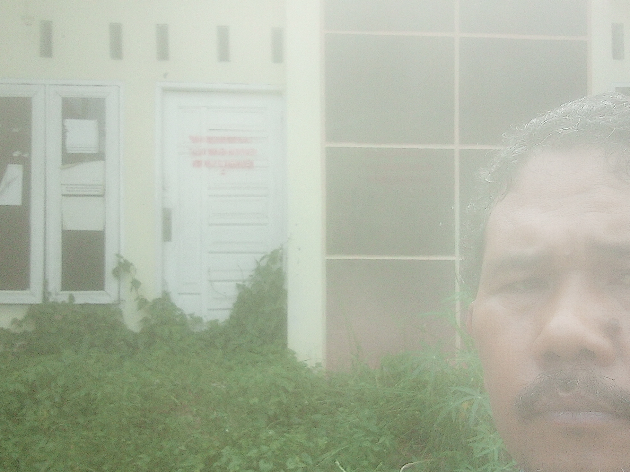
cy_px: 256
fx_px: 673
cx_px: 367
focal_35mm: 37
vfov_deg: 38.6
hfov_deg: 49.9
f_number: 2
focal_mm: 2.64
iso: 103
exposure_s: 1/246
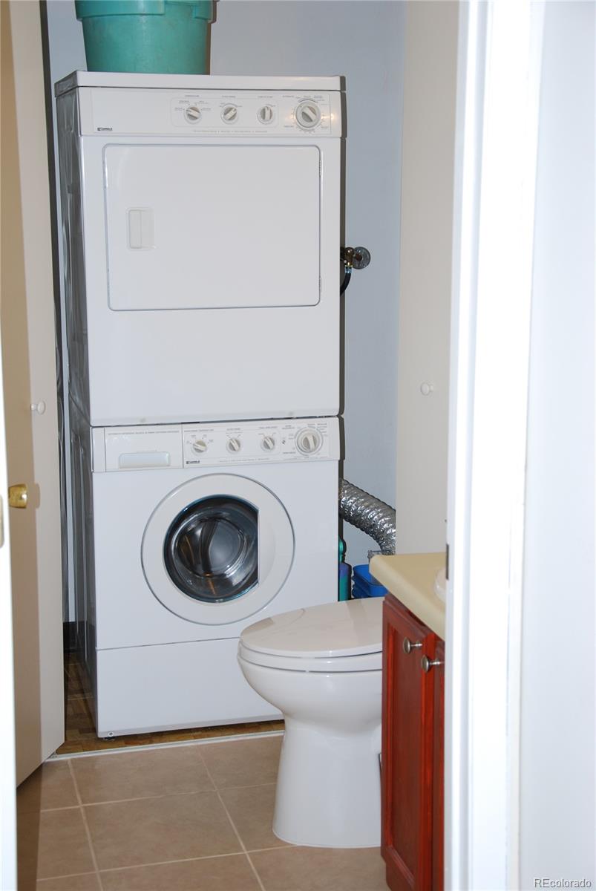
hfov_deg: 23.8
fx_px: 1412
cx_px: 298
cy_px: 446
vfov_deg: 35.0
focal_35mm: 57
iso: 200
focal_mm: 38
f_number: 4.5
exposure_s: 1/60
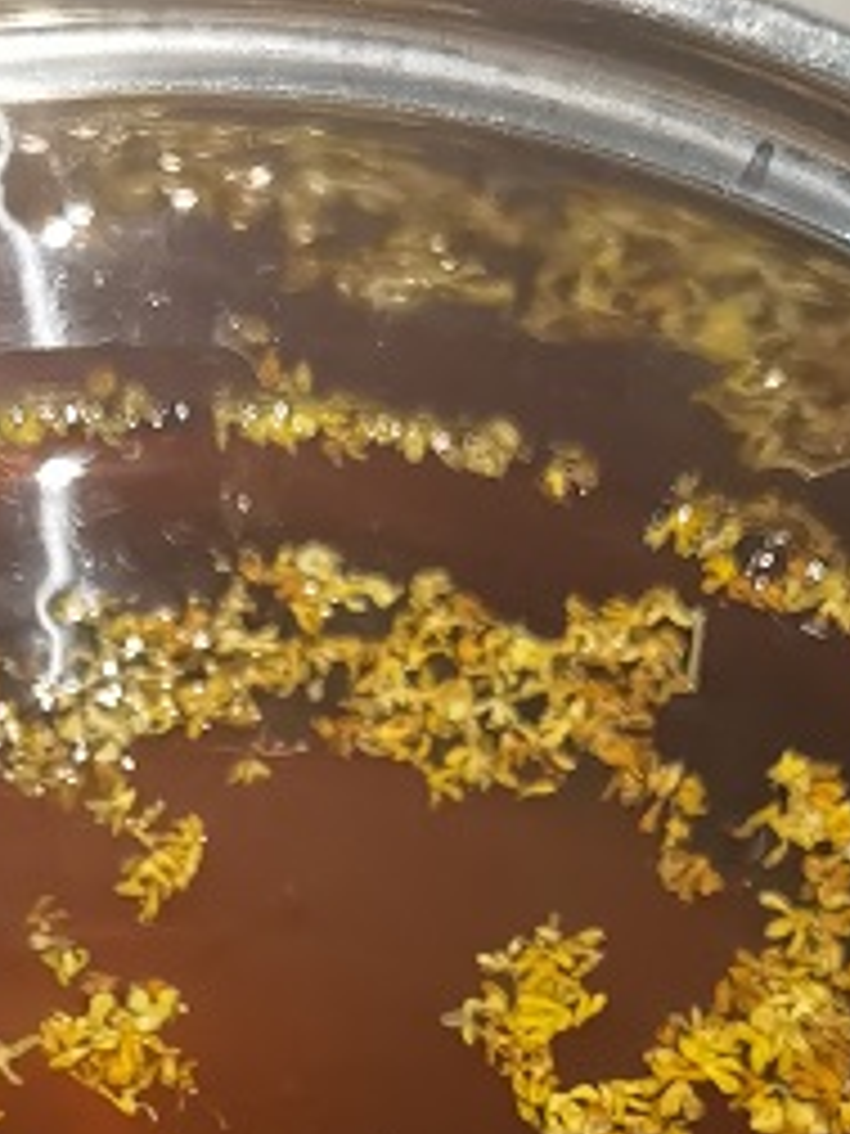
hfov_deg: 16.7
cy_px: 1386
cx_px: 200
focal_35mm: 88
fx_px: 2881
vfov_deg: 20.7
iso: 1000
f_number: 1.9
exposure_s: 1/100
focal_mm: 6.67
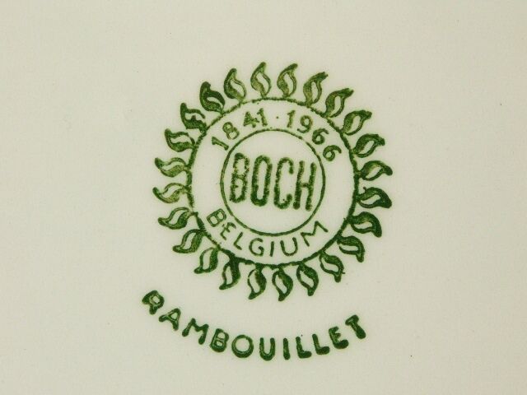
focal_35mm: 200
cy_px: 198
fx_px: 3045
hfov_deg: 9.9
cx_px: 264
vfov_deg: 7.4
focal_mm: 50.69
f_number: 7.1
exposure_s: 1/100
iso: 200
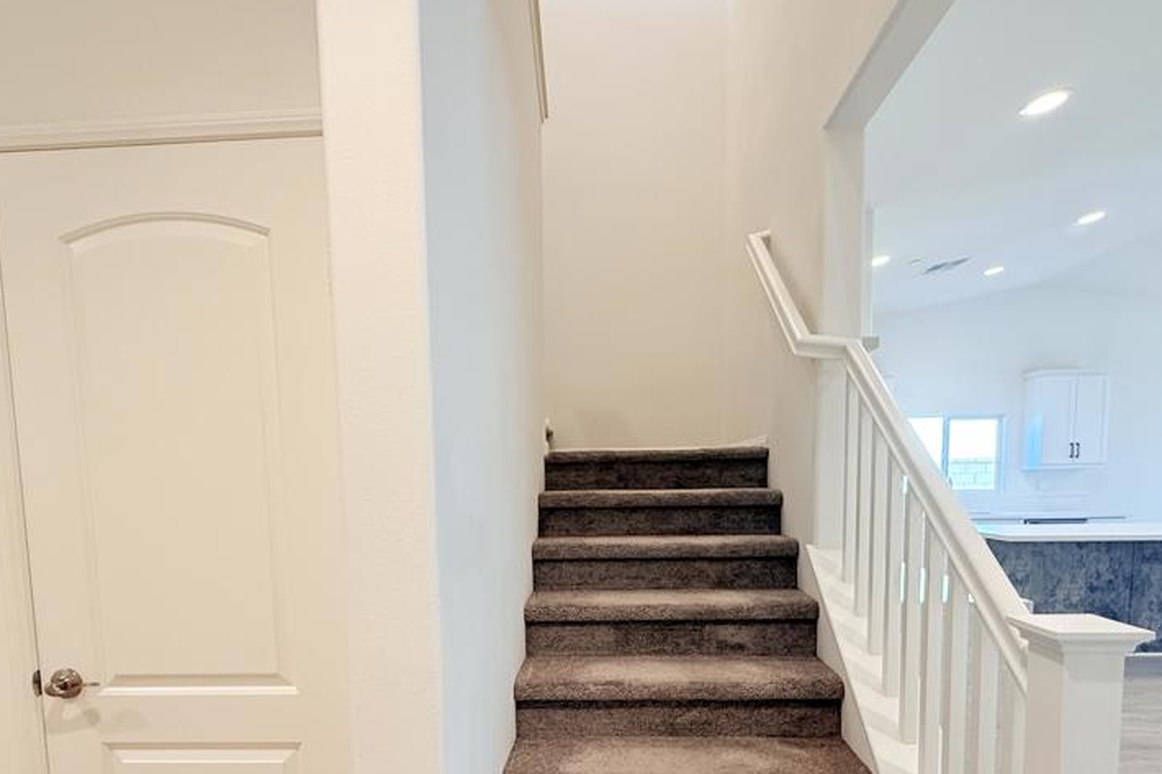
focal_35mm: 21
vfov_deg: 57.6
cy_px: 542
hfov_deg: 81.2
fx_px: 678
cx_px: 584
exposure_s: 1/120
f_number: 2.2
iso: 200
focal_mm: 2.22
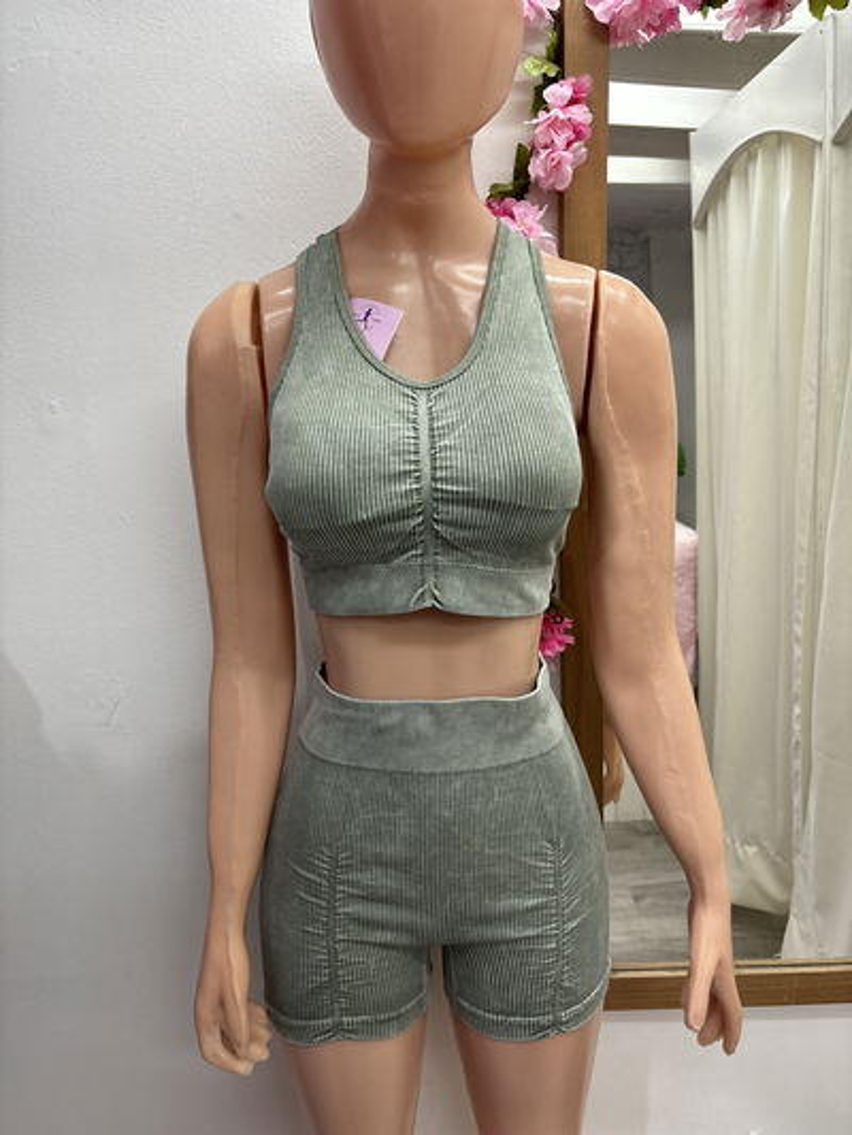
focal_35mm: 26
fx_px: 853
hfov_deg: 53.1
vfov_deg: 67.3
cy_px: 568
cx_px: 426
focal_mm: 5.96
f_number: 1.6
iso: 125
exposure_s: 1/100
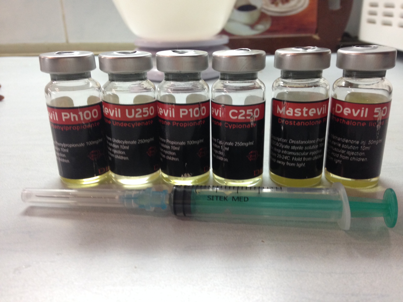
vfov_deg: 42.9
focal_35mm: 33
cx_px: 202
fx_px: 384
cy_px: 151
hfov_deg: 55.4
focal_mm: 4.12
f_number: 2.4
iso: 125
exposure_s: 1/20
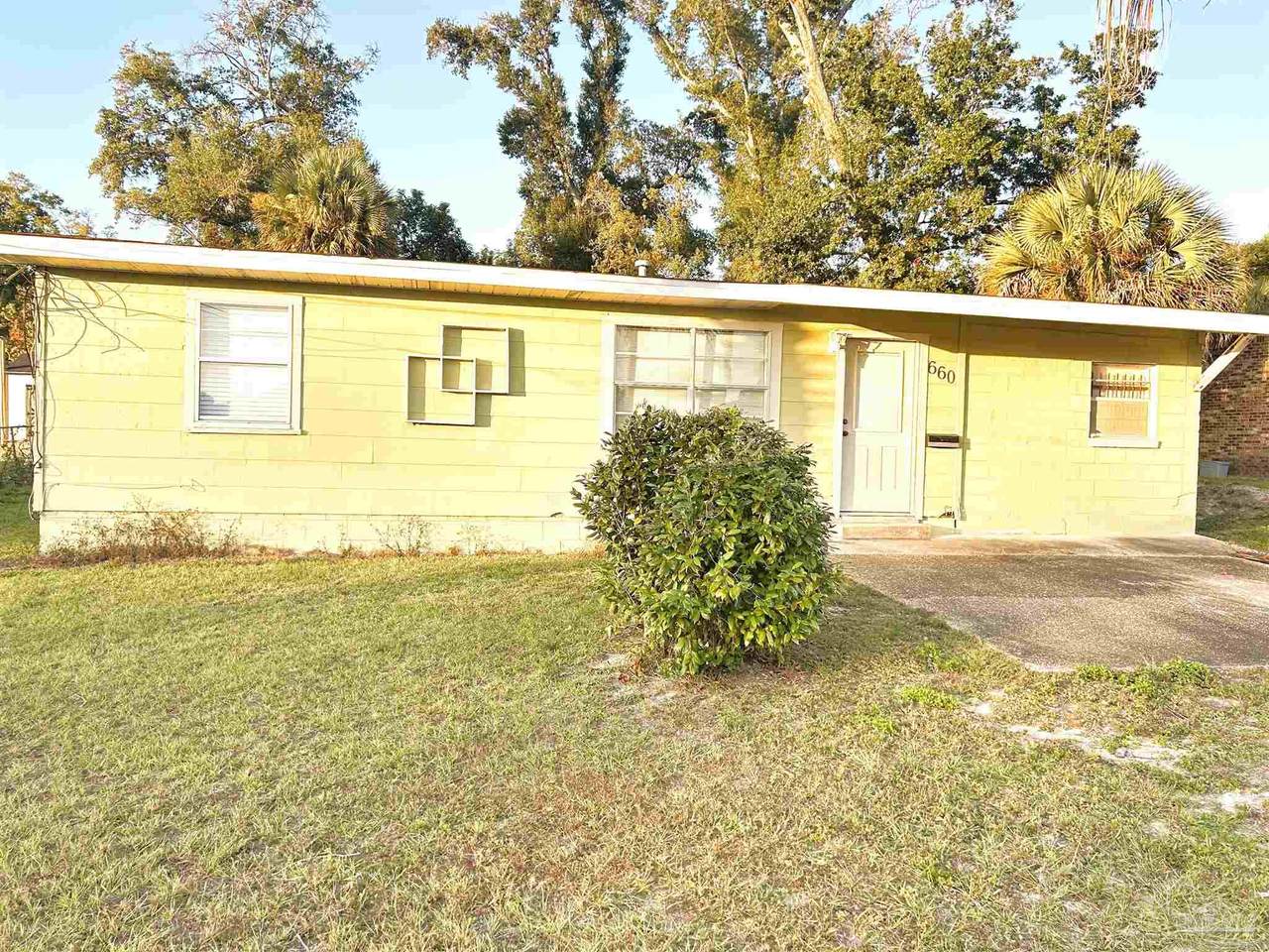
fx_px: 953
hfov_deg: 67.3
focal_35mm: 26
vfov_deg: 53.1
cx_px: 634
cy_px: 476
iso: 50
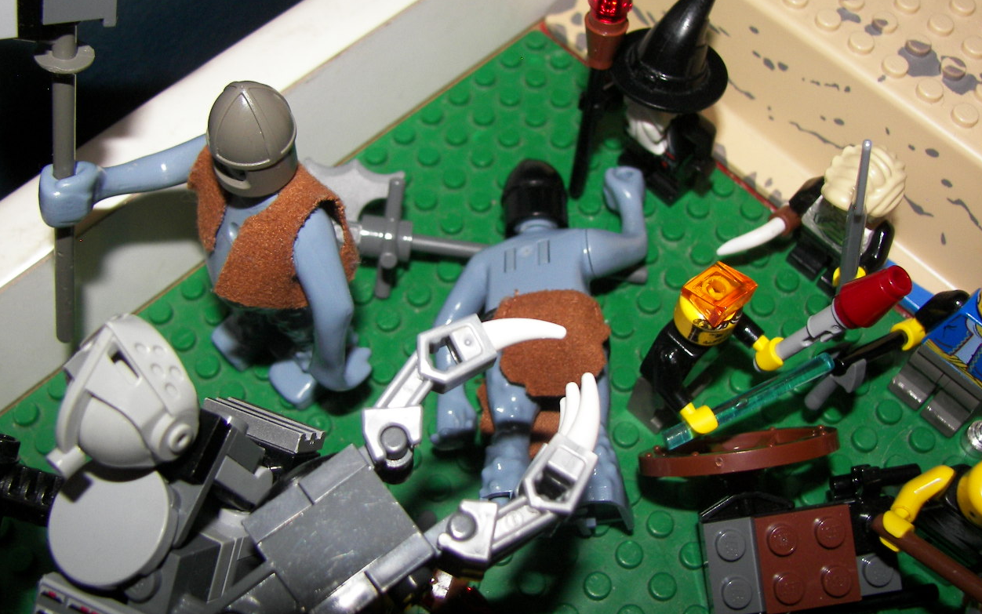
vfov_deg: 32.8
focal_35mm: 39
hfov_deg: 50.4
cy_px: 298
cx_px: 488
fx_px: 1044
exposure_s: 1/30
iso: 100
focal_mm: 6
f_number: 2.8
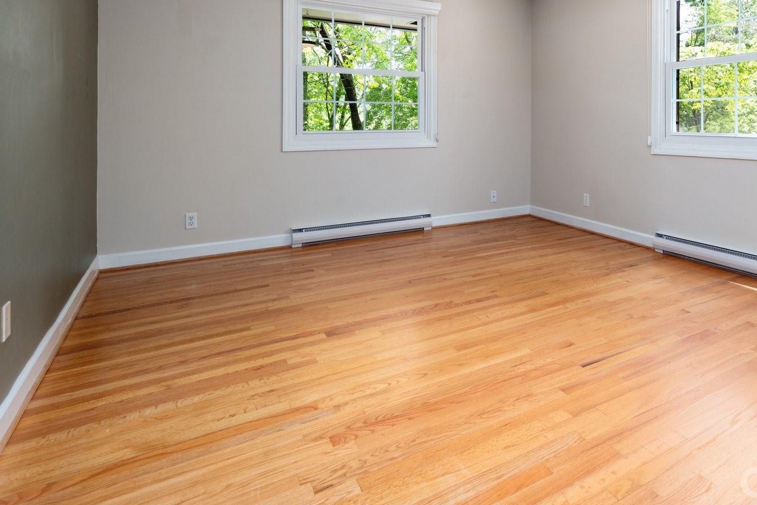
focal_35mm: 23
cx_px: 501
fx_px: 484
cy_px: 139
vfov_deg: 53.1
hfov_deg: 73.9
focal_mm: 15
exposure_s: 1/80
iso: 250
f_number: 8
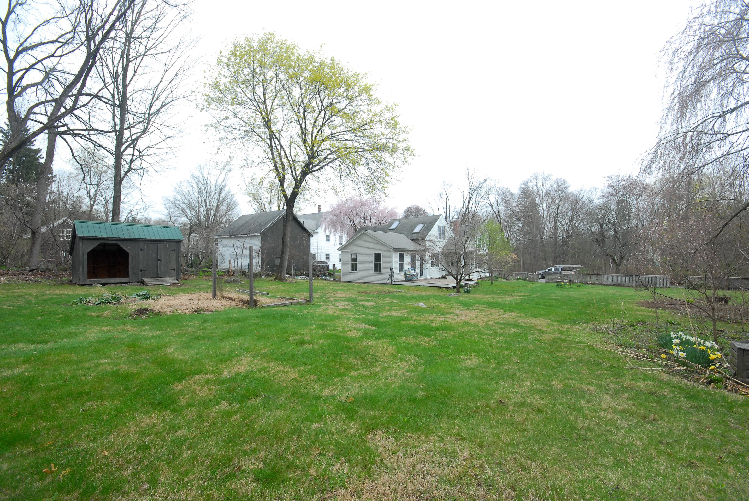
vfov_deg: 77.5
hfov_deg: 100.3
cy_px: 250
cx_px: 374
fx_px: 312
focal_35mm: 15
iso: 400
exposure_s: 1/200
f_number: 10
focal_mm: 10
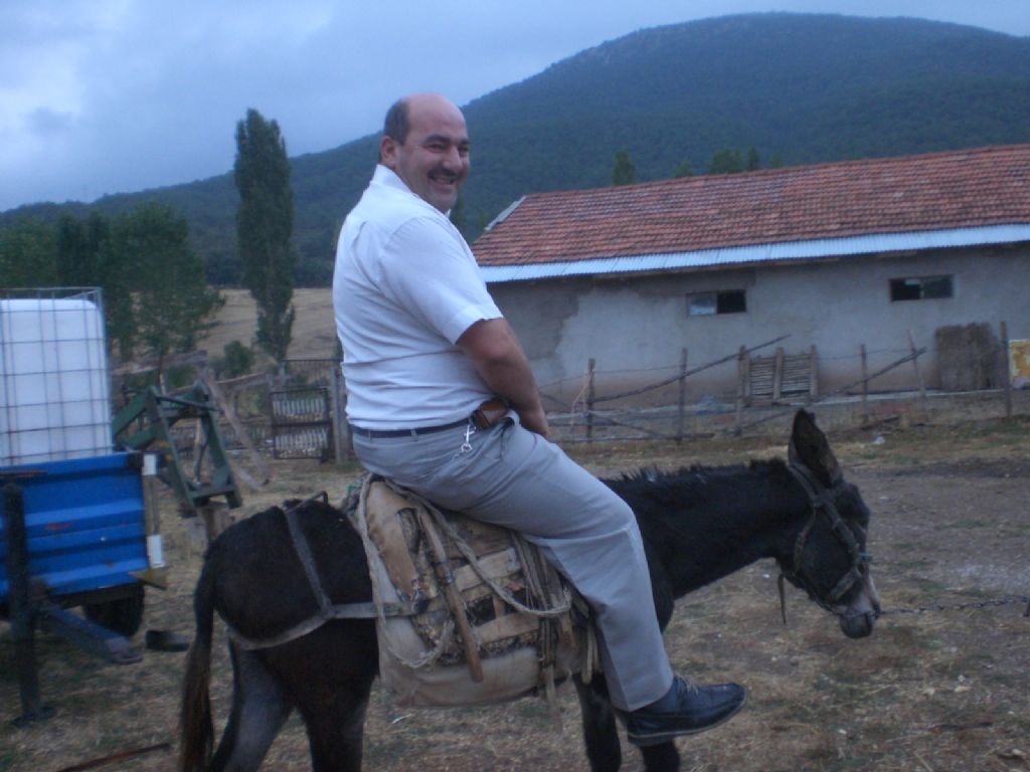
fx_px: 1131
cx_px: 515
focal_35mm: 38
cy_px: 386
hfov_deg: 49.0
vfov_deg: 37.7
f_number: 3.1
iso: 200
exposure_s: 1/100
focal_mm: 6.3
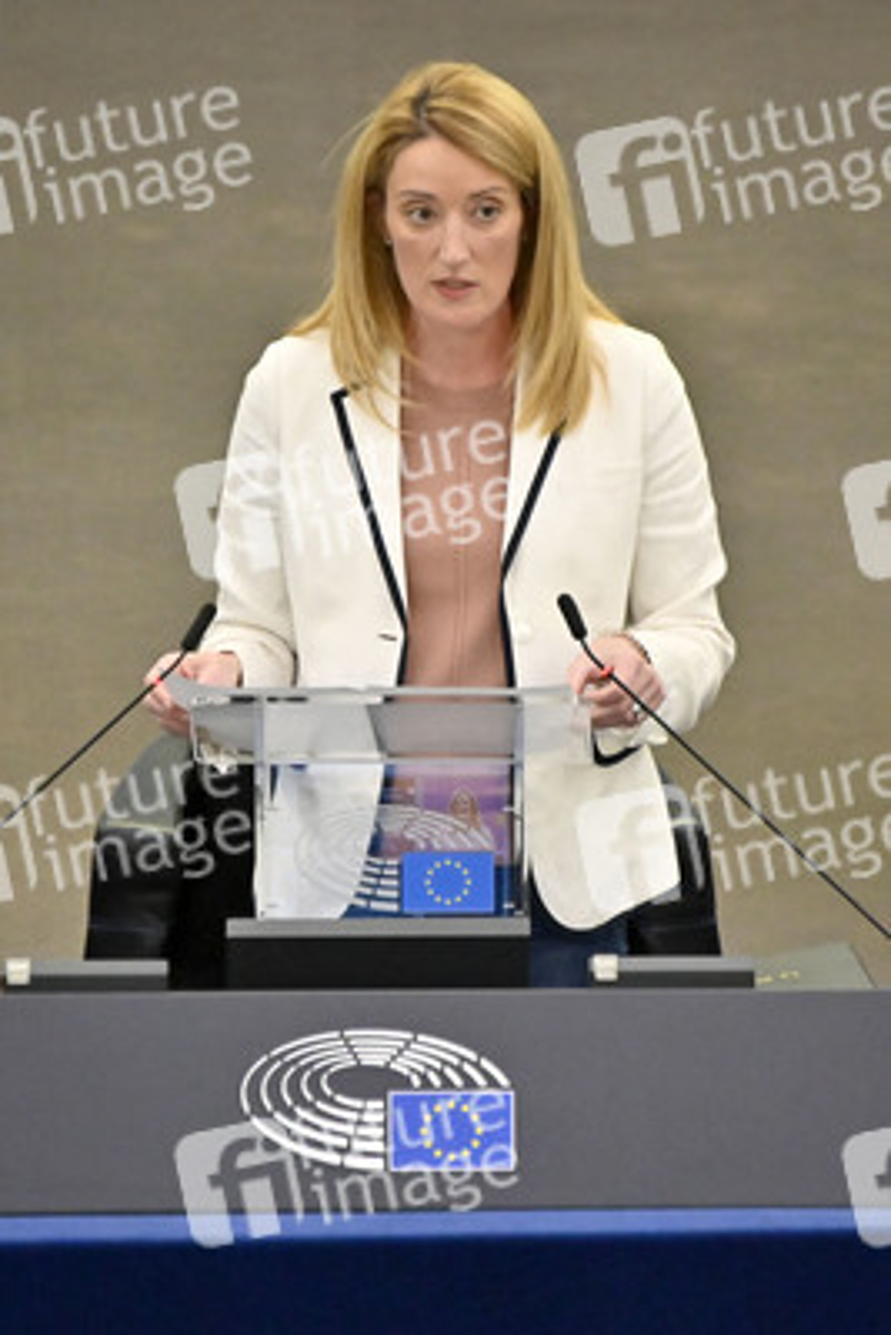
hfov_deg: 2.8
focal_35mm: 500
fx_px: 18545
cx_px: 446
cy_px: 668
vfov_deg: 4.1
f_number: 6.3
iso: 5000
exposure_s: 1/400
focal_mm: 500
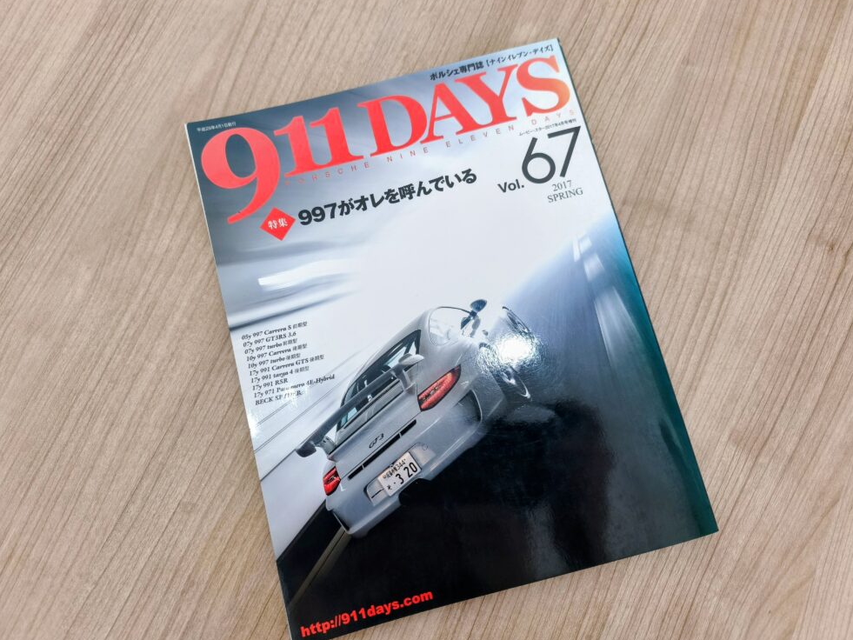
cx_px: 417
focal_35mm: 24
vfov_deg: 56.8
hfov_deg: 71.6
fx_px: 591
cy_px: 324
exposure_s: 1/103
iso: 50
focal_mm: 6.45
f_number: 1.62
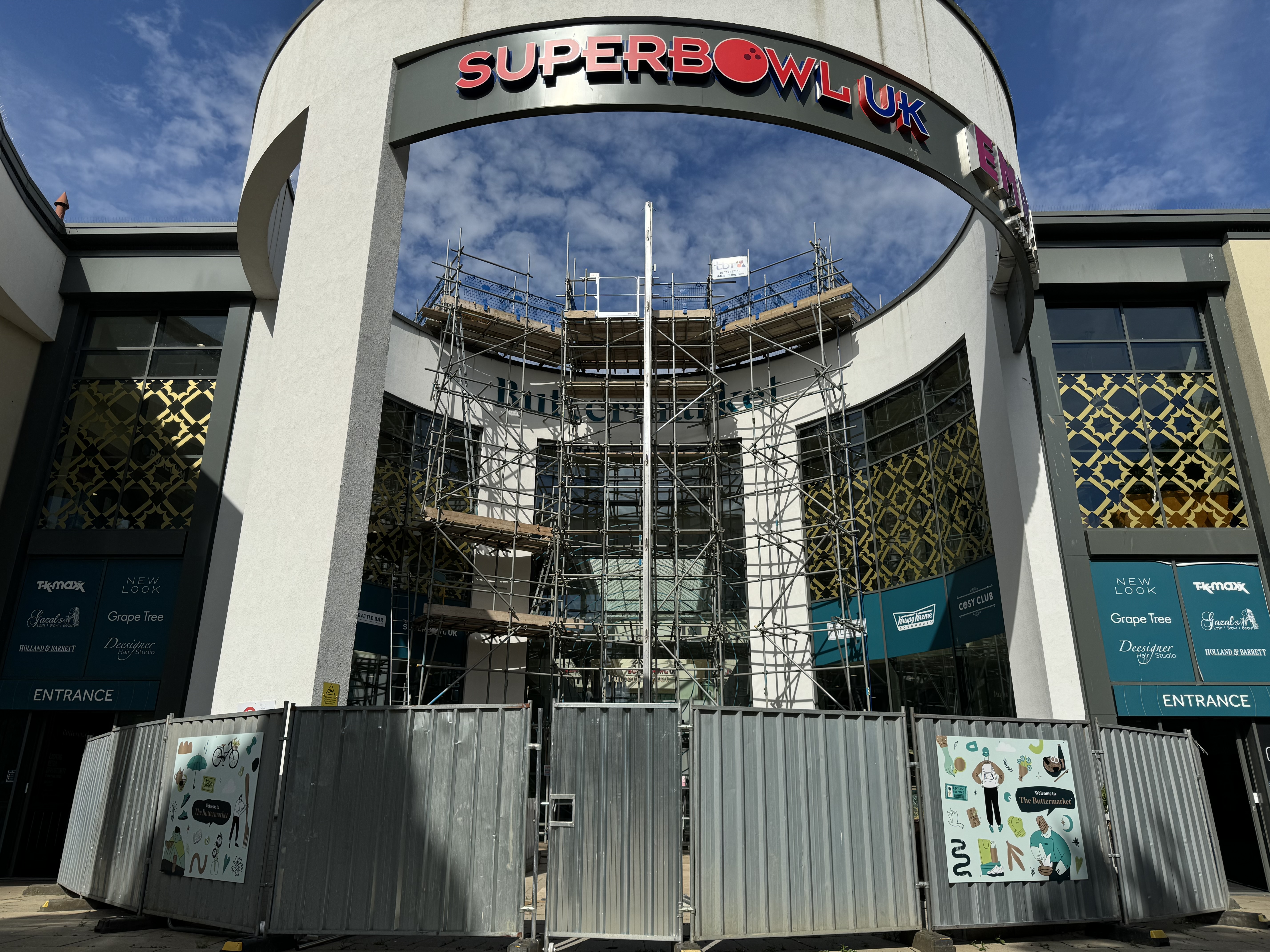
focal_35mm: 24
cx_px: 635
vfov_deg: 56.8
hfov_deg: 71.6
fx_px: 881
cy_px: 476
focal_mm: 6.76
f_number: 1.78
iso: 80
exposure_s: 1/9009
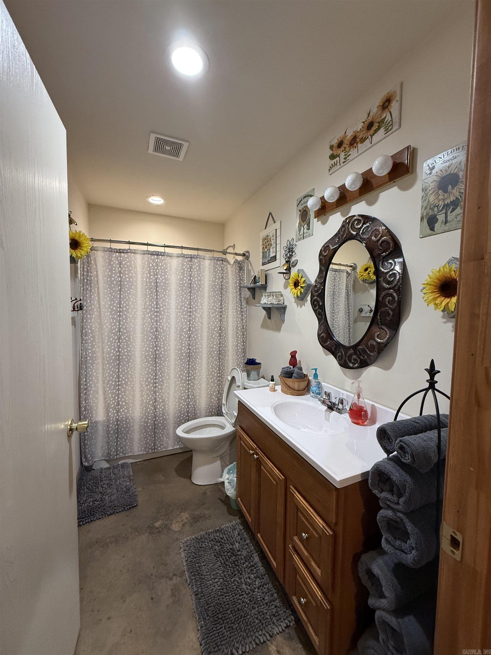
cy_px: 328
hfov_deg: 85.7
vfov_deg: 102.1
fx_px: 265
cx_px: 246
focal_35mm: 14
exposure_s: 1/120
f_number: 2.2
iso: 320
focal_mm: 2.22
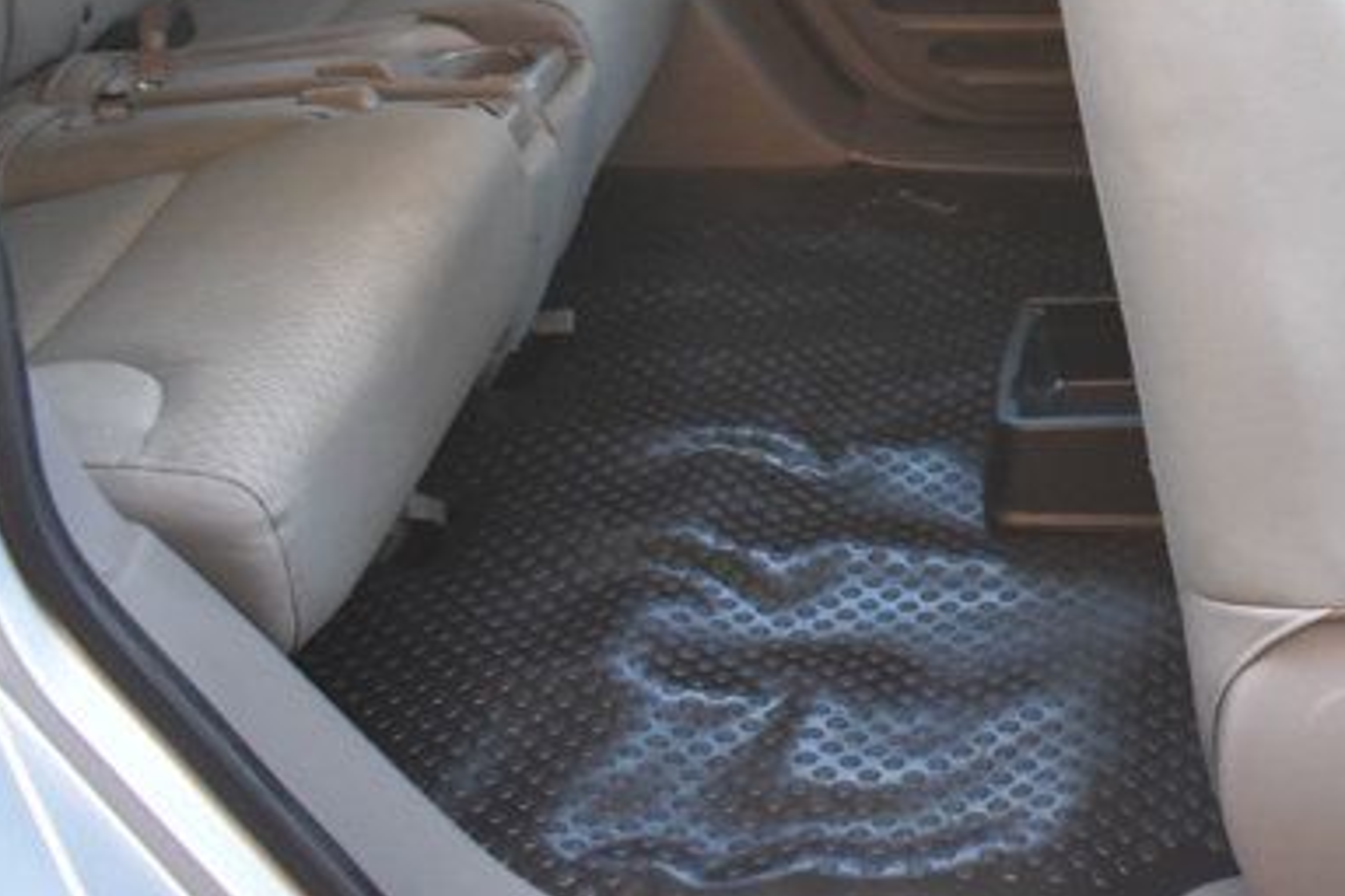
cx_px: 1433
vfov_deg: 18.1
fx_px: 2690
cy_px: -144
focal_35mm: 72
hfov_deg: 26.2
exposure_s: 1/125
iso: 1400
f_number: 4
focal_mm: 18
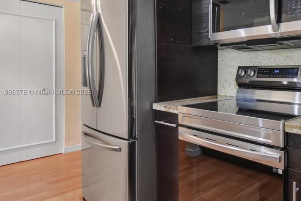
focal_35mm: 25
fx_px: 209
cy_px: 93
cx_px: 242
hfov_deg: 65.0
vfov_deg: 51.2
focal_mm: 10
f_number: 4.5
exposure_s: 1/25
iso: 250
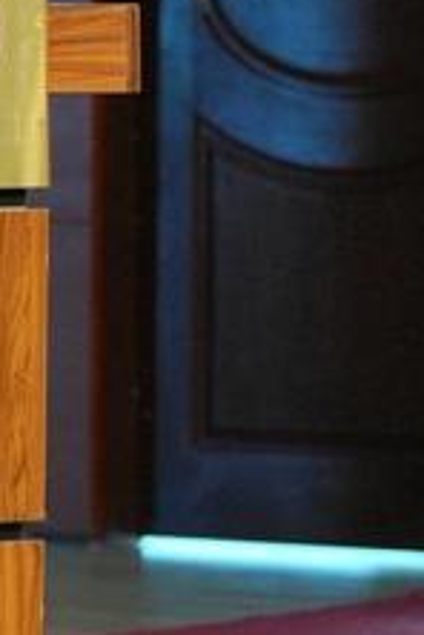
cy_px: 100
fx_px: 7702
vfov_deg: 4.7
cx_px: -265
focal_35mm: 436
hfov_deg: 3.1
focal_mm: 131
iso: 2500
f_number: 3.2
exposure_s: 1/125
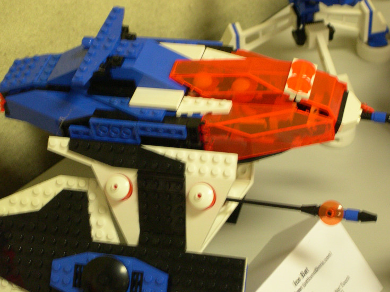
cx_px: 178
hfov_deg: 17.7
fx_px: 1250
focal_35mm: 111
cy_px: 151
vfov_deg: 13.3
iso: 400
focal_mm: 21.6
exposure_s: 1/11.1
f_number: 4.8
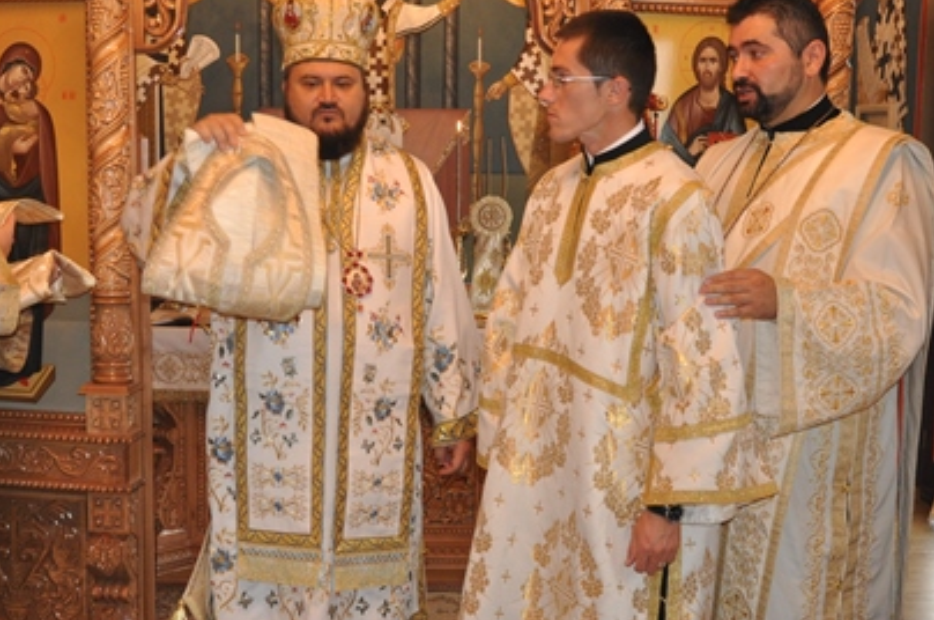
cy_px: 369
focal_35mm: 57
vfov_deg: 23.7
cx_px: 414
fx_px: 1476
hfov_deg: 35.1
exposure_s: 1/60
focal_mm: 24
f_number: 3.8
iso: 800
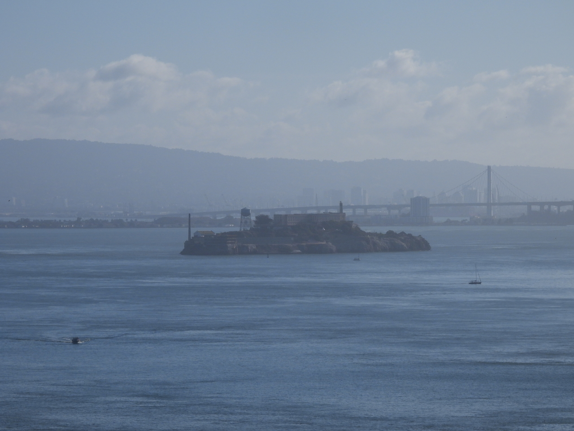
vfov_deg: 6.8
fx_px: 3648
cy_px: 216
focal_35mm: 220
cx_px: 287
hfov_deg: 9.0
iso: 100
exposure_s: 1/2000
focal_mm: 39.3
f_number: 5
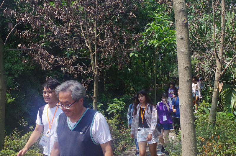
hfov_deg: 53.2
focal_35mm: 36
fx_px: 235
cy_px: 78
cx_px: 118
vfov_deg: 36.7
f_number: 14
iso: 3200
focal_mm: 24.38
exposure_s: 1/800
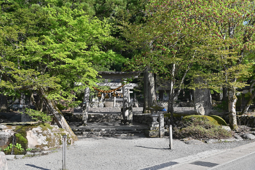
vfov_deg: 41.1
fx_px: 226
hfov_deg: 58.8
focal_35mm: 32
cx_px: 128
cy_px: 85
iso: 100
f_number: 9
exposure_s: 1/200
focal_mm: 32
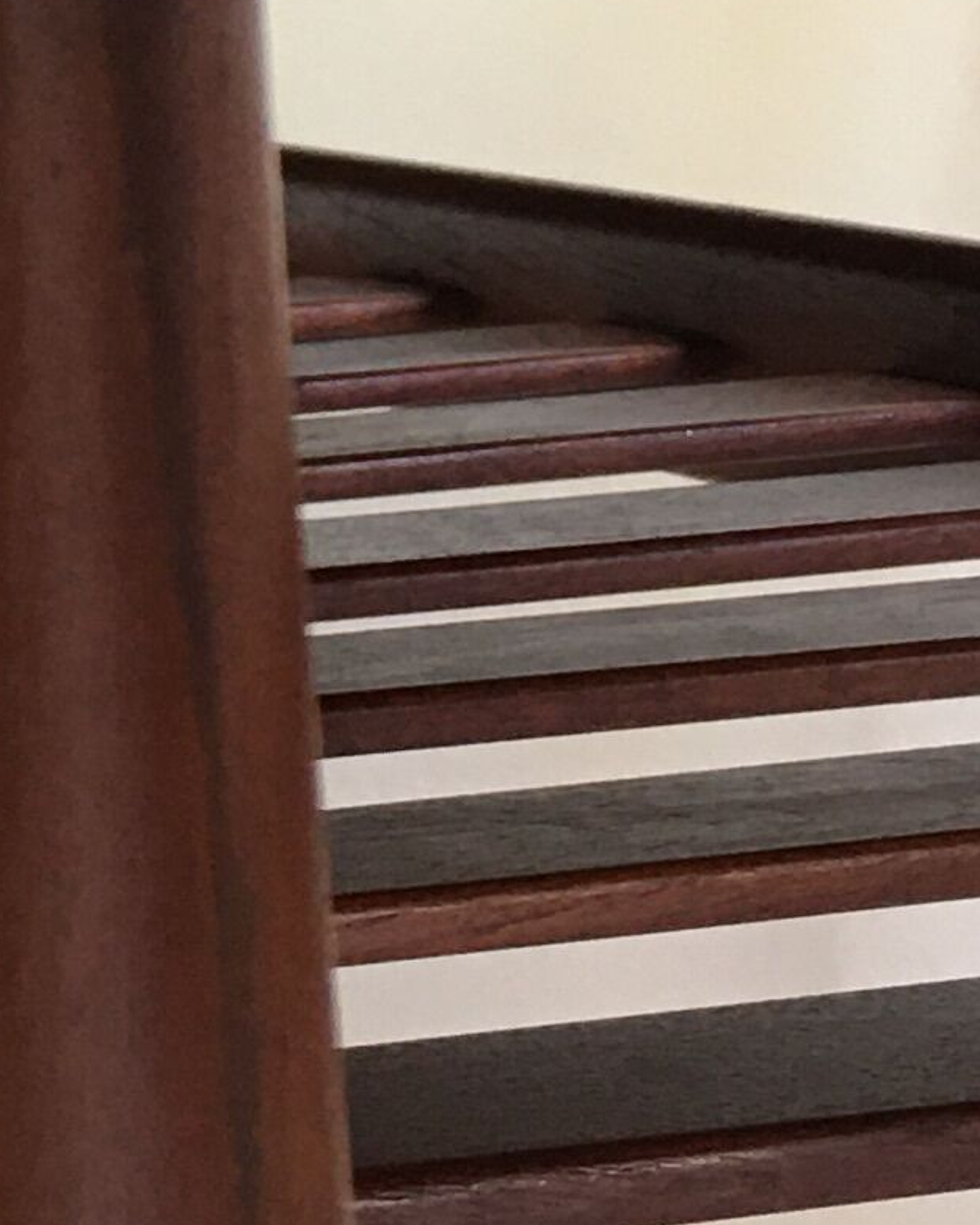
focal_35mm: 146
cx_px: -637
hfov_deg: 10.1
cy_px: -348
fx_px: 5296
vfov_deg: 12.8
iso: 40
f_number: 2.2
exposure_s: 1/17
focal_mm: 4.15
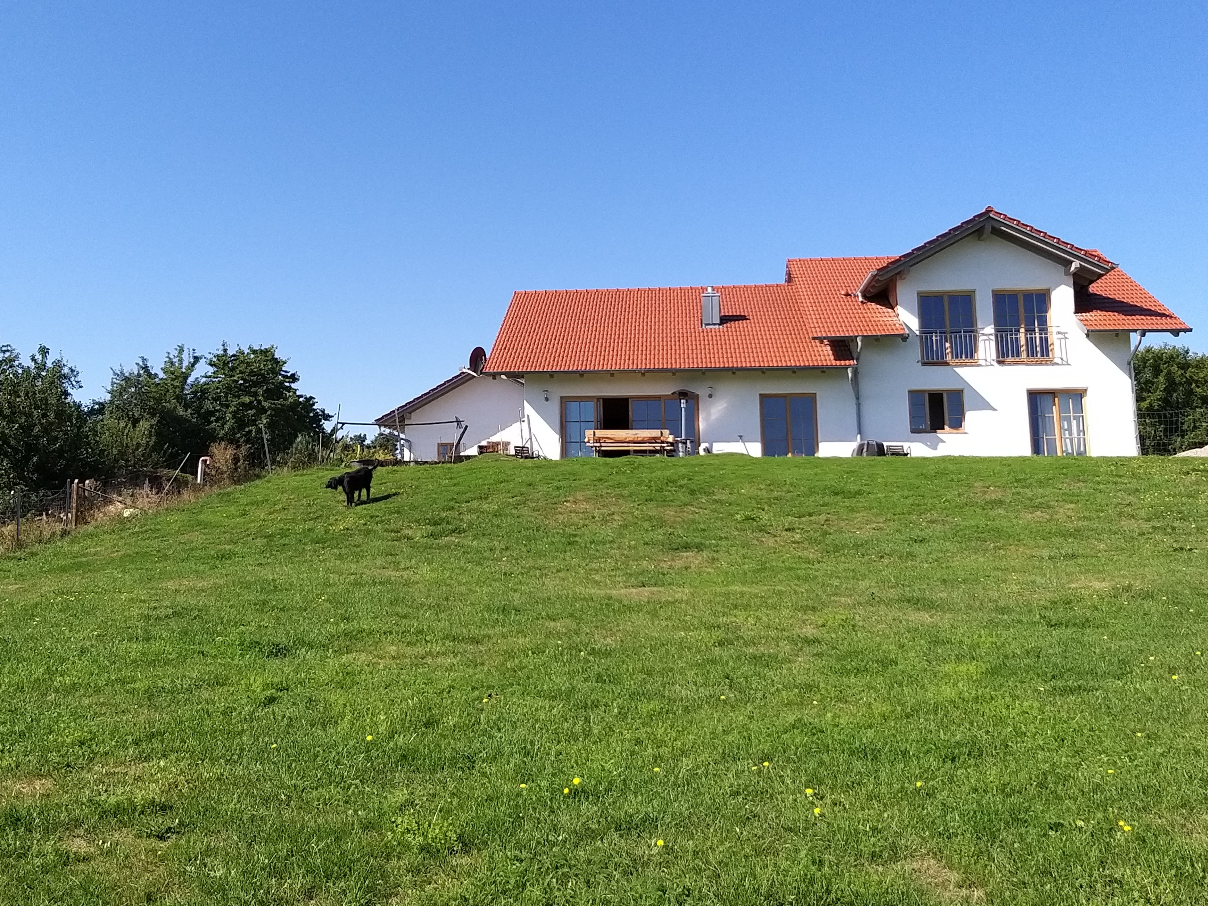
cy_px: 318
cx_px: 510
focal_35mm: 36
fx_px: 1256
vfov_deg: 39.3
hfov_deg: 51.2
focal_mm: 3.93
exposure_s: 1/1765
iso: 50
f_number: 1.7
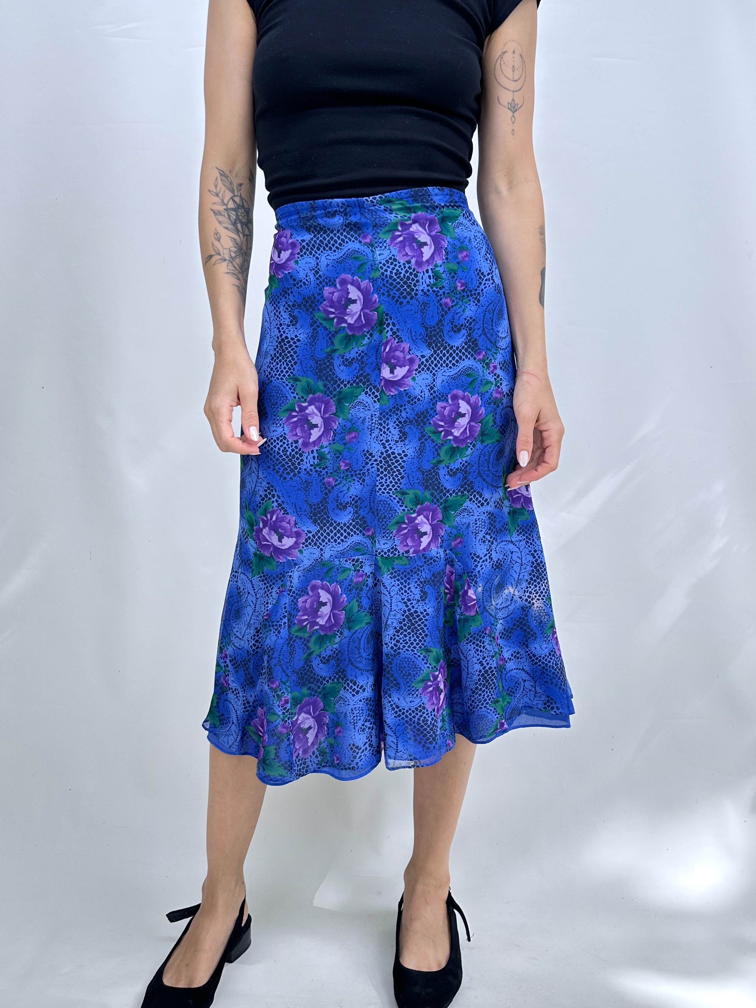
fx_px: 815
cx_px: 361
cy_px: 456
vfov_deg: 63.3
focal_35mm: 28
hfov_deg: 49.7
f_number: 1.78
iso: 80
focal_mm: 6.86
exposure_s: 1/580
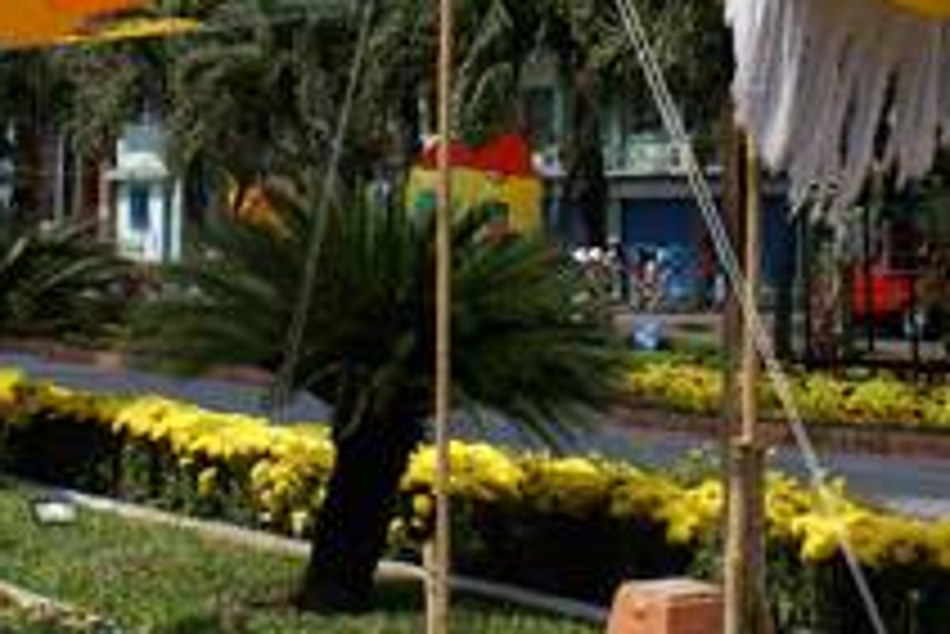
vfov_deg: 13.7
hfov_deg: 21.0
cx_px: 513
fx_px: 2561
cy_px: -155
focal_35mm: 97
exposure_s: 1/640
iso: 400
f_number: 10
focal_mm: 22
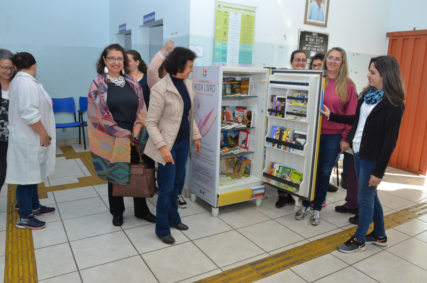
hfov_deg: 67.5
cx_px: 214
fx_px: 320
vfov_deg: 47.7
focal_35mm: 27
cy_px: 142
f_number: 7.1
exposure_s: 1/60
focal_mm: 18
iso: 800
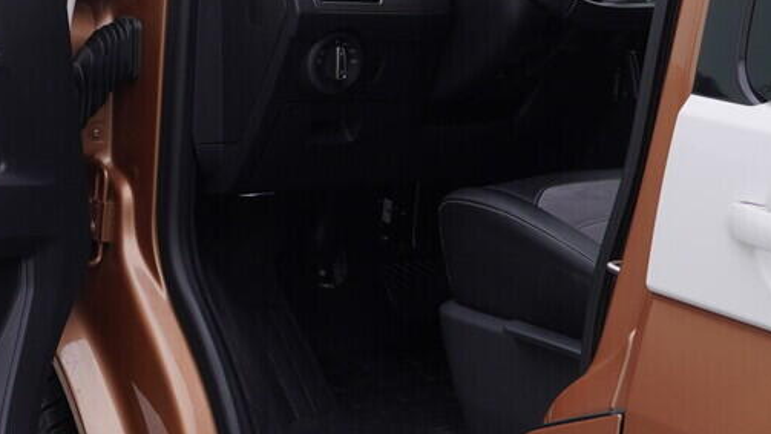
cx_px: 103
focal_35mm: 108
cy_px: 67
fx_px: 2208
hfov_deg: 19.5
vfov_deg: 11.2
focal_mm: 24
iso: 125
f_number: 4
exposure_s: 1/80
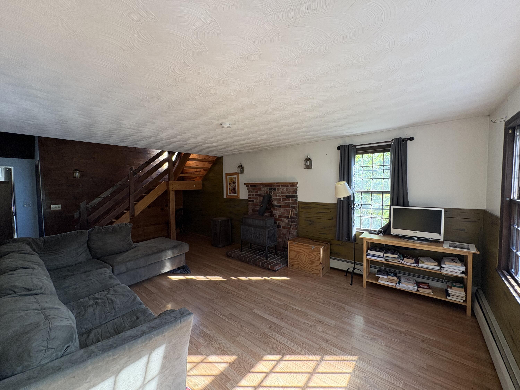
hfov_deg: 102.1
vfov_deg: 85.7
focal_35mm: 14
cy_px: 195
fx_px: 210
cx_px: 260
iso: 160
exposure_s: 1/99
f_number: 2.2
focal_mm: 2.22
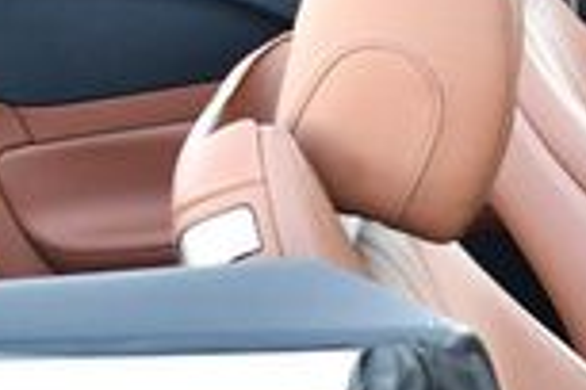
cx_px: 1168
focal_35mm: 151
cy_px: 463
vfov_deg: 9.0
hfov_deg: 12.1
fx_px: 2458
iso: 800
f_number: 3.5
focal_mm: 18
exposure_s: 1/250
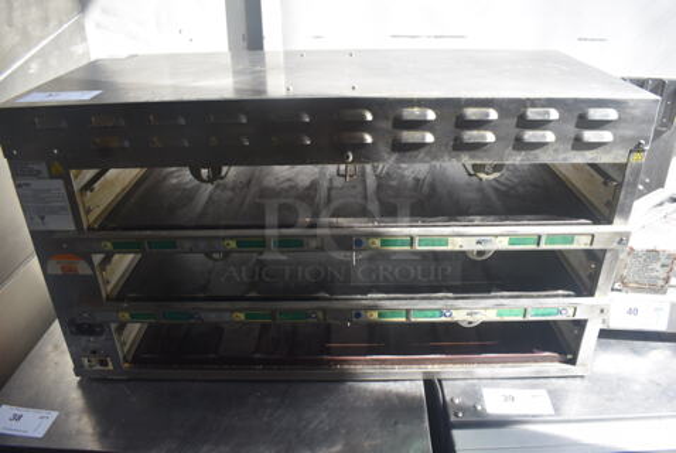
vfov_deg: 48.1
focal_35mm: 27
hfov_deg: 67.3
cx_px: 338
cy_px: 226
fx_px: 508
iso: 320
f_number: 5.6
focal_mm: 18
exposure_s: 1/250
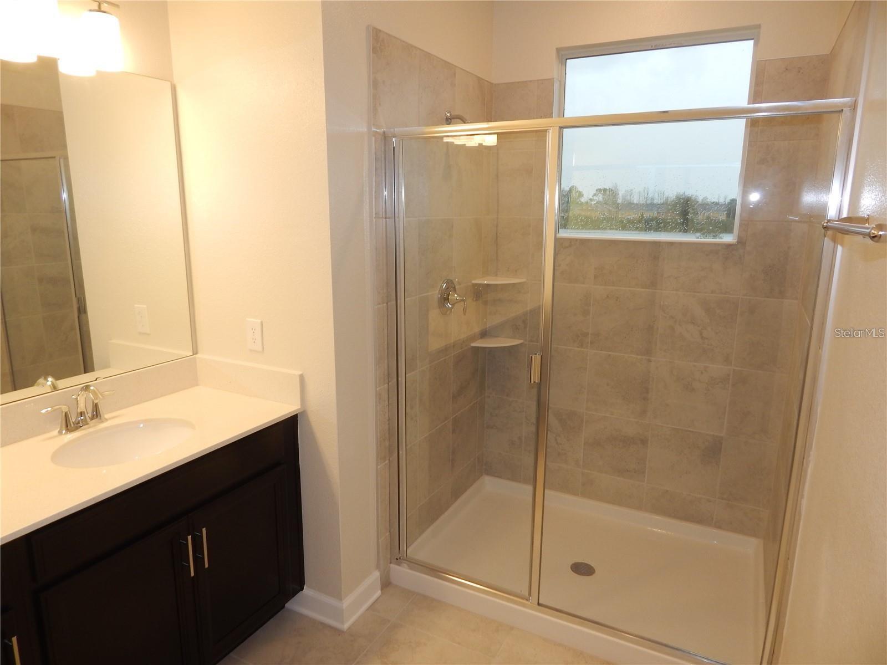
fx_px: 564
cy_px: 332
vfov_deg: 61.1
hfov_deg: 76.4
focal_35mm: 22
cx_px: 444
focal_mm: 4
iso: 125
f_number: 3
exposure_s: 1/50
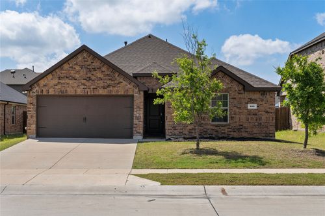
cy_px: 108
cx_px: 162
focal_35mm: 45
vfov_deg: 29.8
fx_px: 407
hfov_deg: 43.5
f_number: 9
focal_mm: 30.1
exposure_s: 1/3200
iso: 400
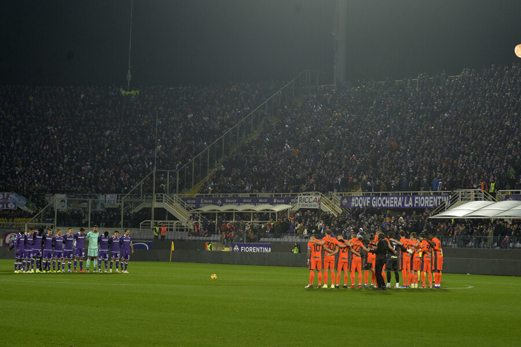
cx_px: 260
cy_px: 174
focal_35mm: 105
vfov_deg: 13.0
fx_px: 1519
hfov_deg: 19.5
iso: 2500
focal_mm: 105
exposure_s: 1/1000
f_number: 4.8
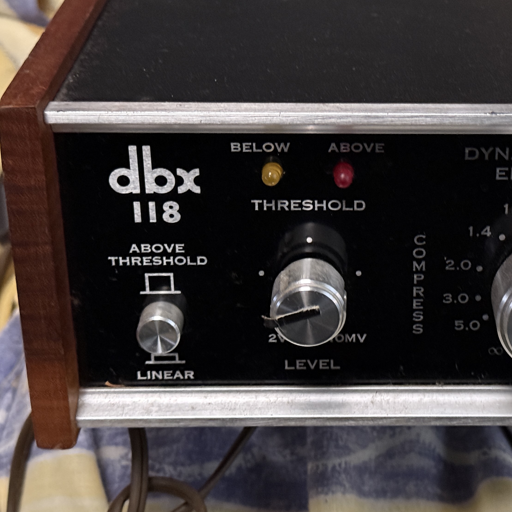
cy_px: 185
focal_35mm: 77
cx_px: 399
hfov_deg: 22.2
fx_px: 1289
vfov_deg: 22.4
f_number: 1.78
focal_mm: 6.76
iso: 640
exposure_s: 1/20
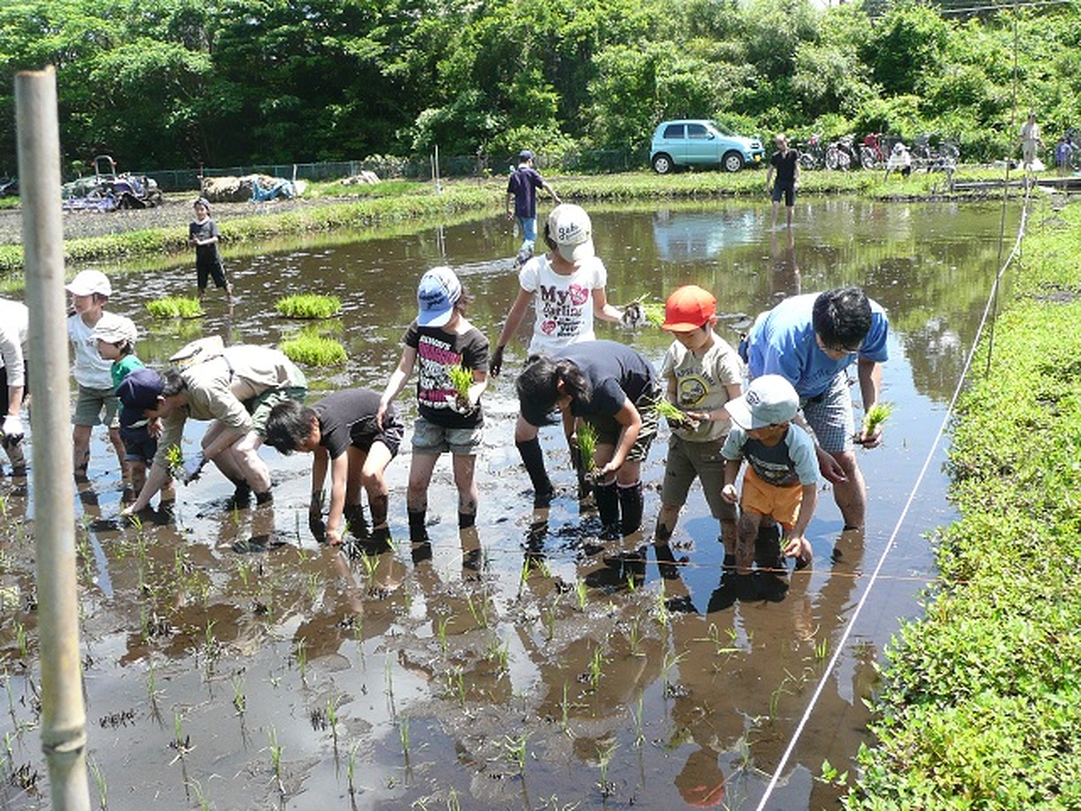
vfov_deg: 39.7
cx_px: 540
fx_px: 1124
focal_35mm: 36
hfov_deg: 51.4
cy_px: 406
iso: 100
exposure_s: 1/250
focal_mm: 4.9
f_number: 3.4
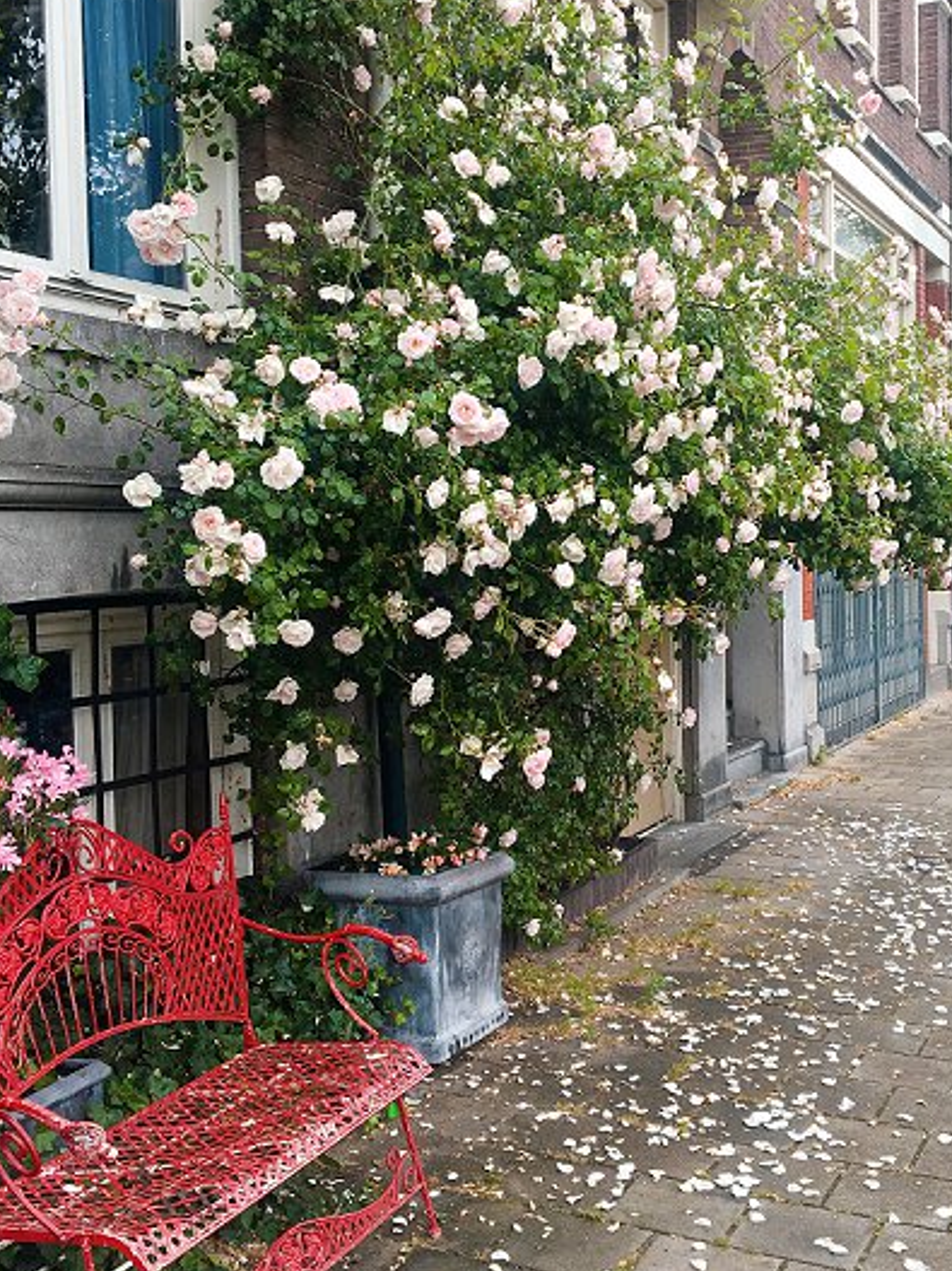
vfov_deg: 42.9
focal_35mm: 44
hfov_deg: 32.8
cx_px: 547
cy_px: 581
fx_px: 1614
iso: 25
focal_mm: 4.15
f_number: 2.2
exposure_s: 1/129
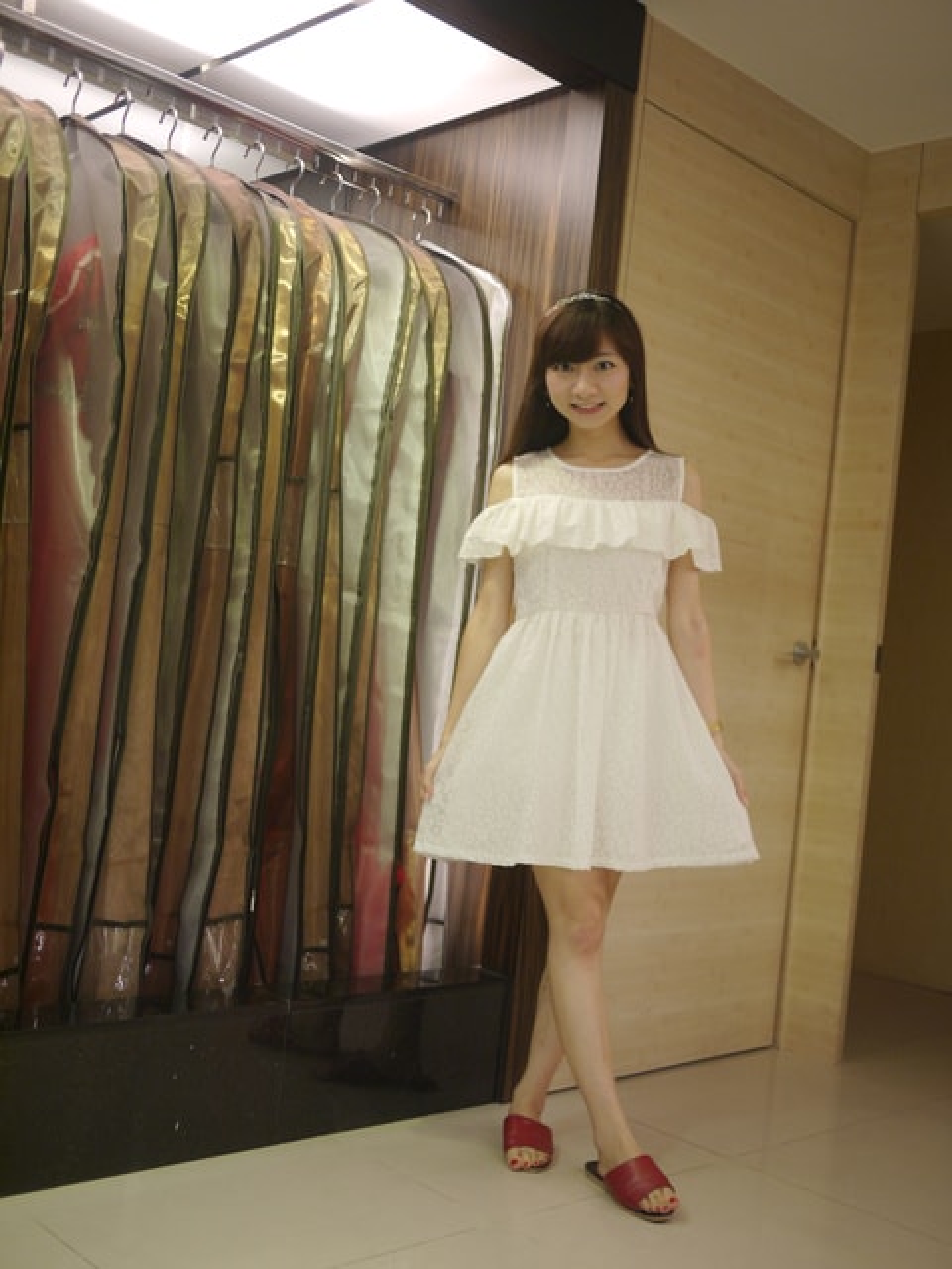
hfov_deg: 36.0
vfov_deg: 46.8
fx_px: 1467
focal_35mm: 40
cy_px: 634
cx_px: 476
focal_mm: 20
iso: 125
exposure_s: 1/60
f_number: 1.7
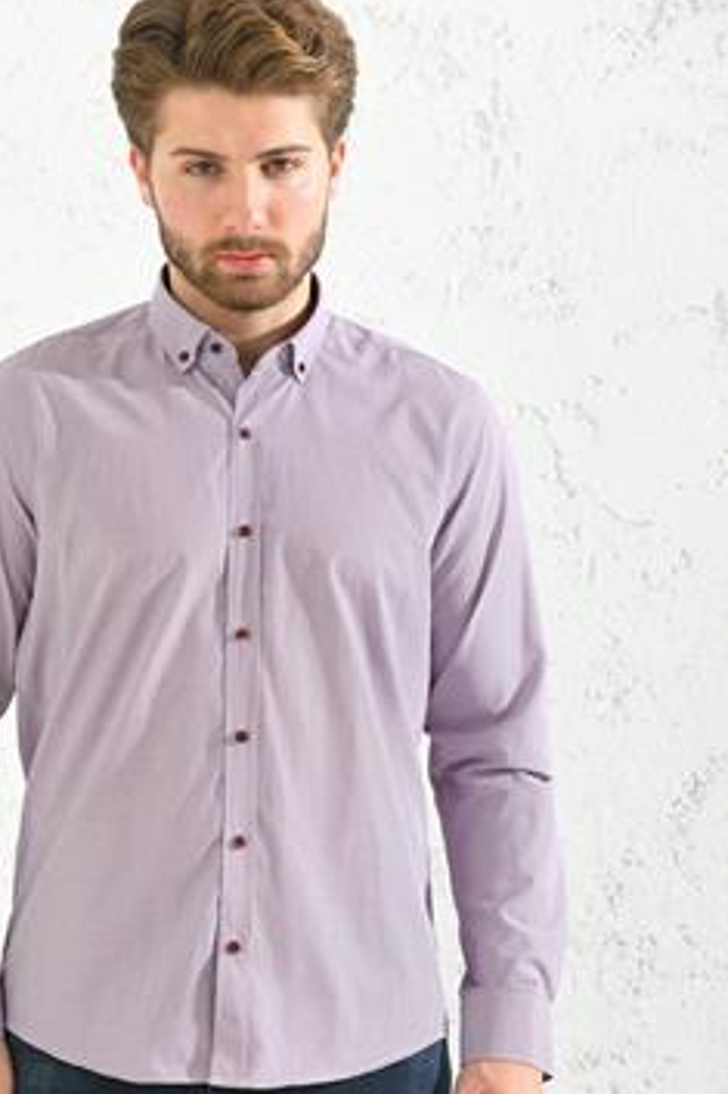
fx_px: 6801
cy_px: 600
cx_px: 270
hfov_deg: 6.1
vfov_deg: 9.2
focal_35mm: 224
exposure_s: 1/160
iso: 125
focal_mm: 170
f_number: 6.3
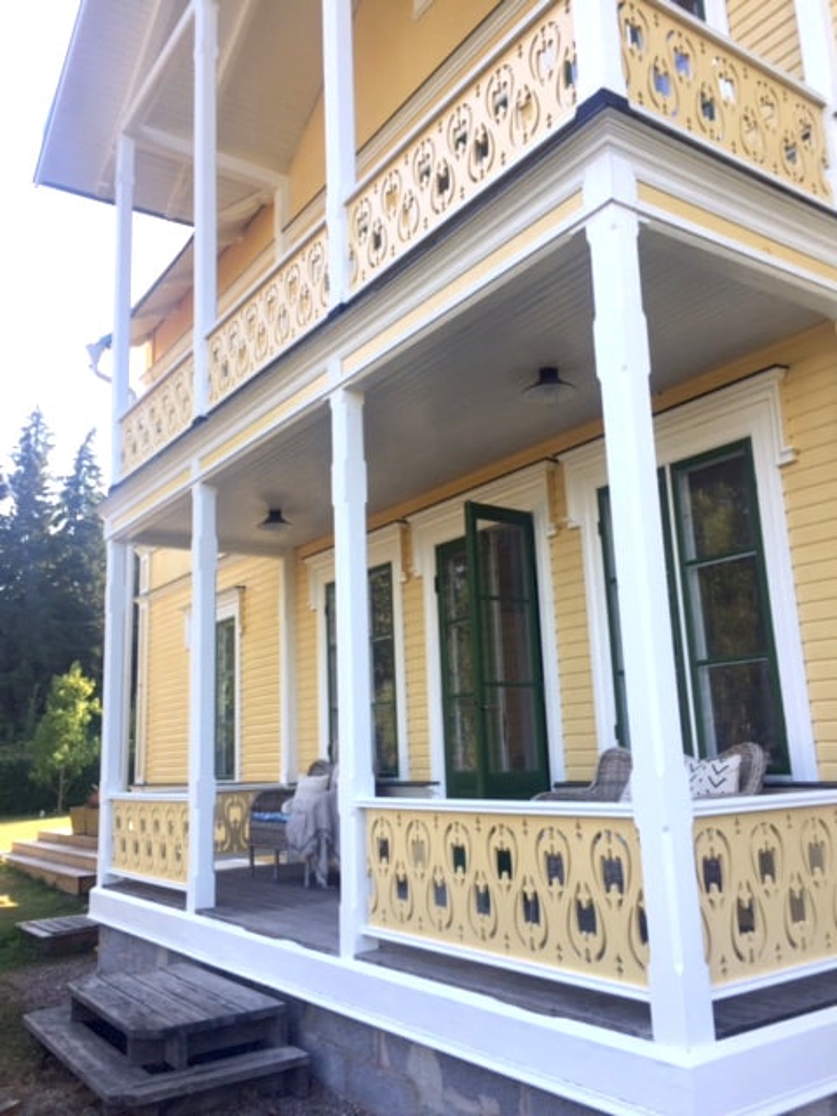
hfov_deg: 48.2
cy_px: 558
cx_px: 418
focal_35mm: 29
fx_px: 935
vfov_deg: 61.7
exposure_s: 1/391
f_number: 2.2
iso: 32
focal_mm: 4.15
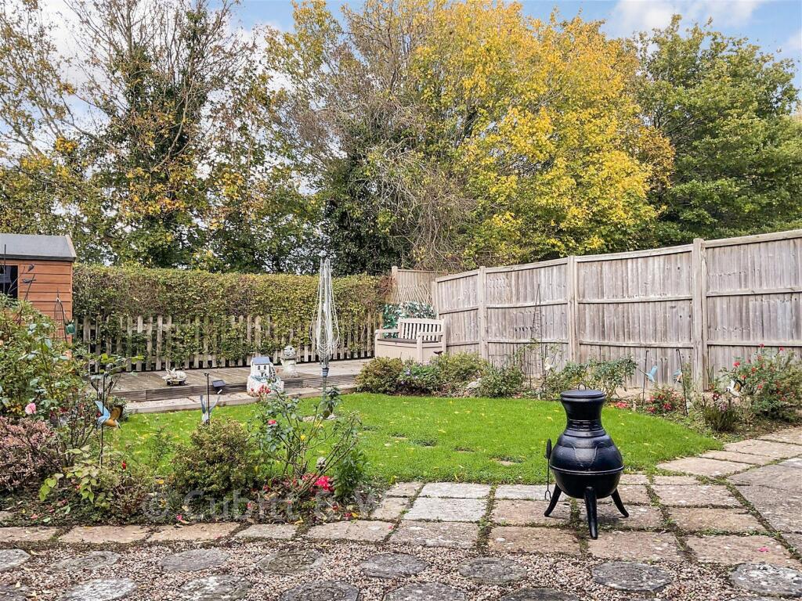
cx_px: 401
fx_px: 672
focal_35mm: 29
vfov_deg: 48.2
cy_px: 300
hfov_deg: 61.7
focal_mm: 3
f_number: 1.8
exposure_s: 1/120
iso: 16
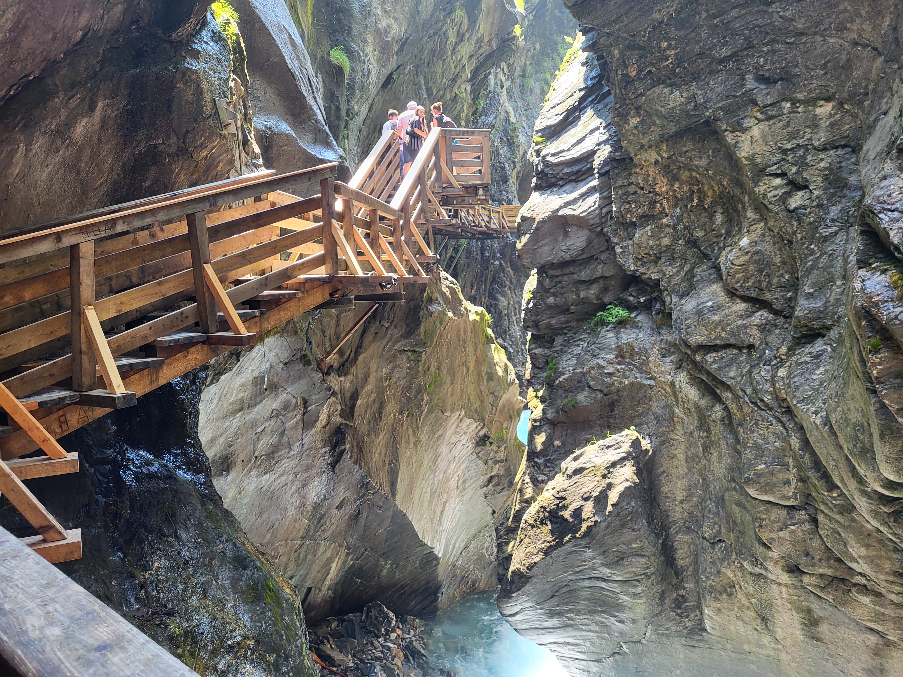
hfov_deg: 67.3
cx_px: 452
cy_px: 338
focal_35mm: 26
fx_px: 678
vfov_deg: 53.1
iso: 100
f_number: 1.8
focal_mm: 5.4
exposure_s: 1/120
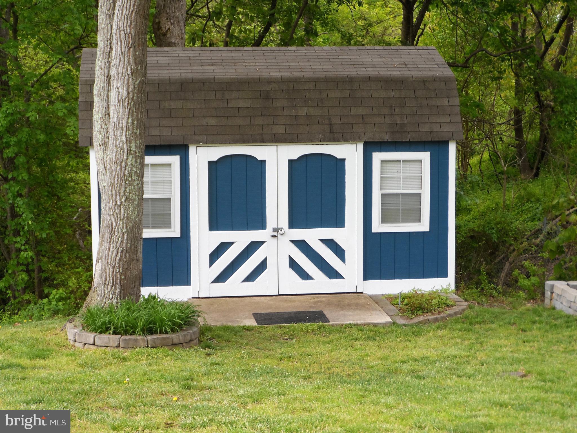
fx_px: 1217
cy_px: 216
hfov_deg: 26.7
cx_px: 288
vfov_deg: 20.2
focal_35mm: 73
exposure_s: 1/90
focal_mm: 11.9
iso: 80
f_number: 4.3
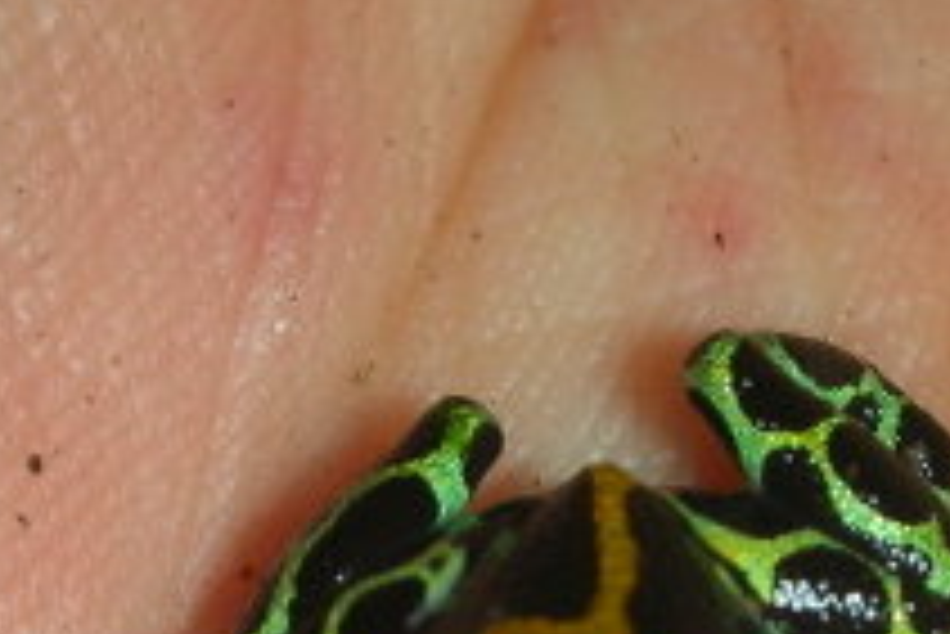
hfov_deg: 10.5
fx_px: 5149
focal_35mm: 195
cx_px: 540
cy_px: 607
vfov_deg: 7.0
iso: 50
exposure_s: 1/120
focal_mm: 10.1
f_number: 11.3
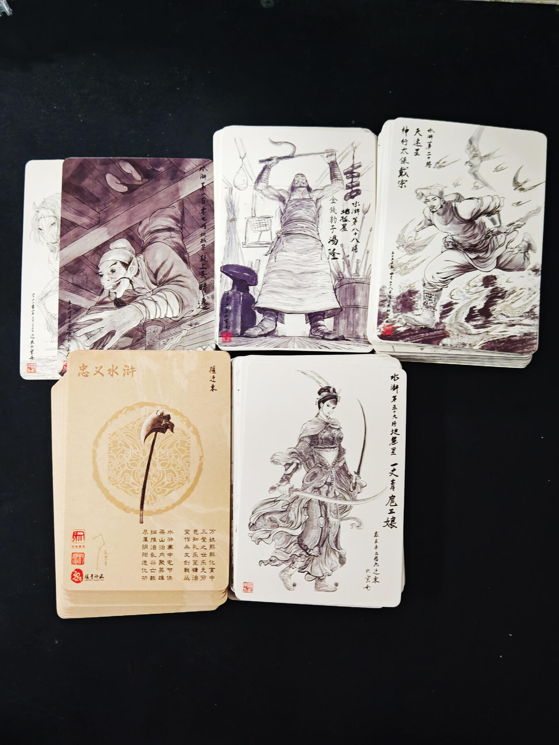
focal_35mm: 48
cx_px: 280
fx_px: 1034
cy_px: 372
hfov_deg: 30.3
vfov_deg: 39.7
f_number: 1.9
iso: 500
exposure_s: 1/25
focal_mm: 6.67
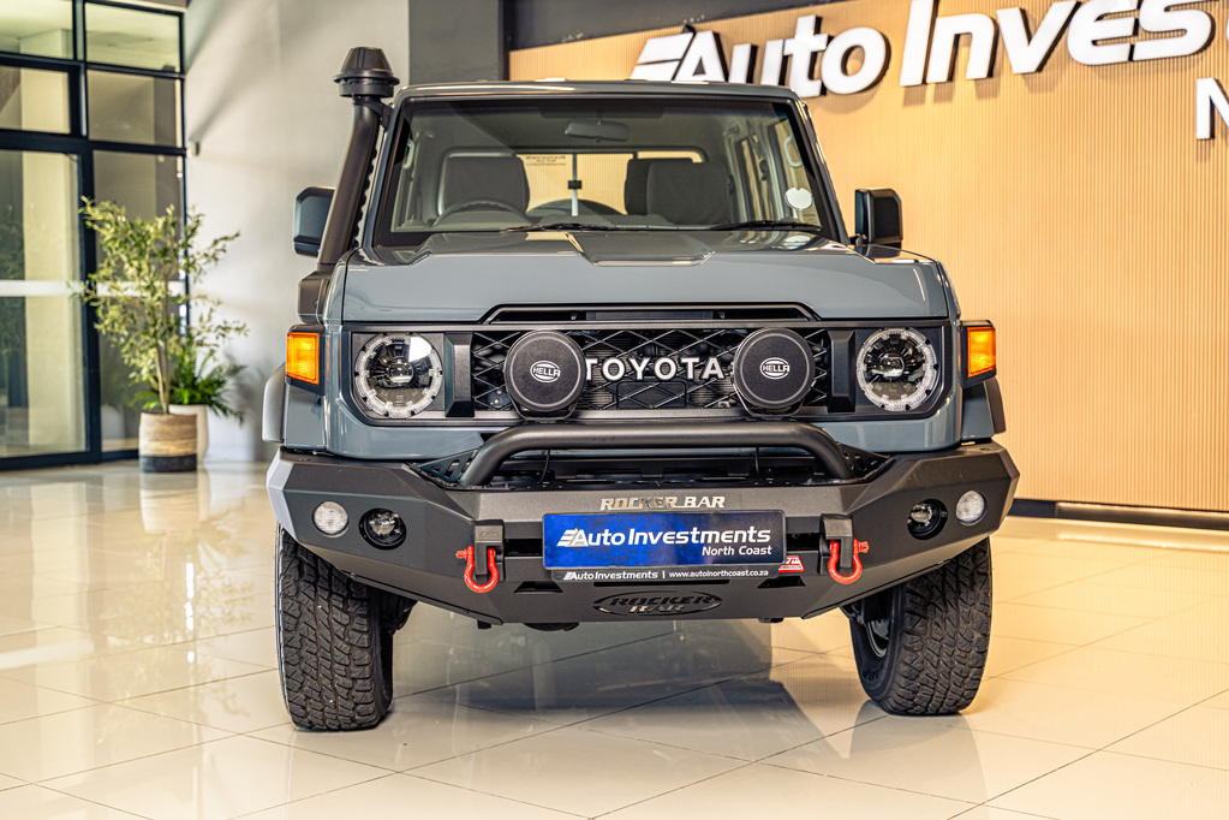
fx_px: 1673
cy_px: 410
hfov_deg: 40.3
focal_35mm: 49
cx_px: 614
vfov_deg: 27.5
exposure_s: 1/125
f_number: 4
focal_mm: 49
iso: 640
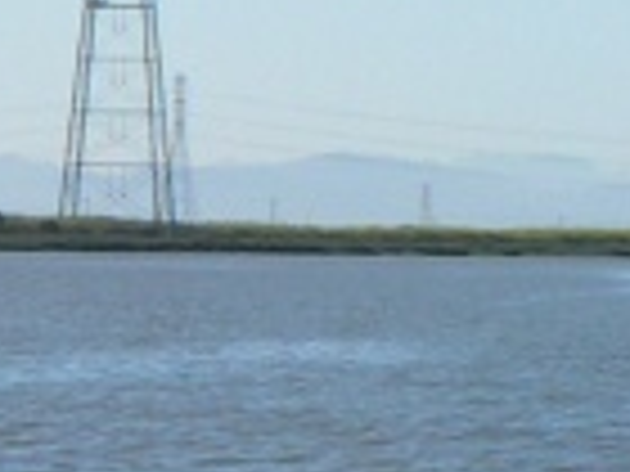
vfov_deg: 2.5
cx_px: -1152
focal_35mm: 599
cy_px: 211
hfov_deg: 3.3
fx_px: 10902
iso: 50
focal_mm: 17.5
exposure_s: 1/320
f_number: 6.3
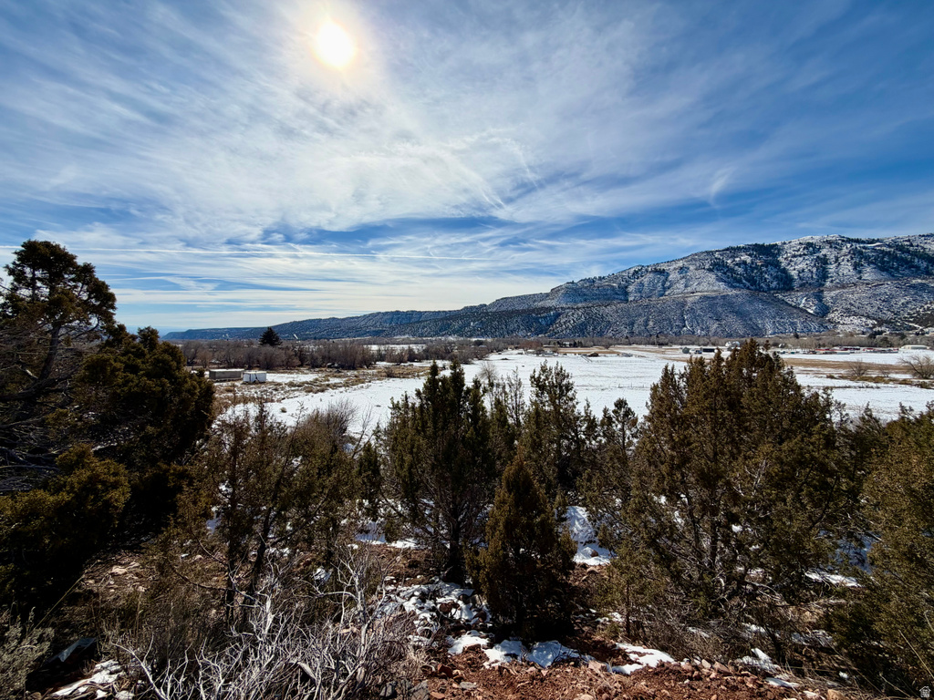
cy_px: 350
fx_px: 378
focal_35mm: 14
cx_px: 467
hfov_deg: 102.1
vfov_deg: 85.7
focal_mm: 2.22
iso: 20
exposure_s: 1/2024
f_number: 2.2
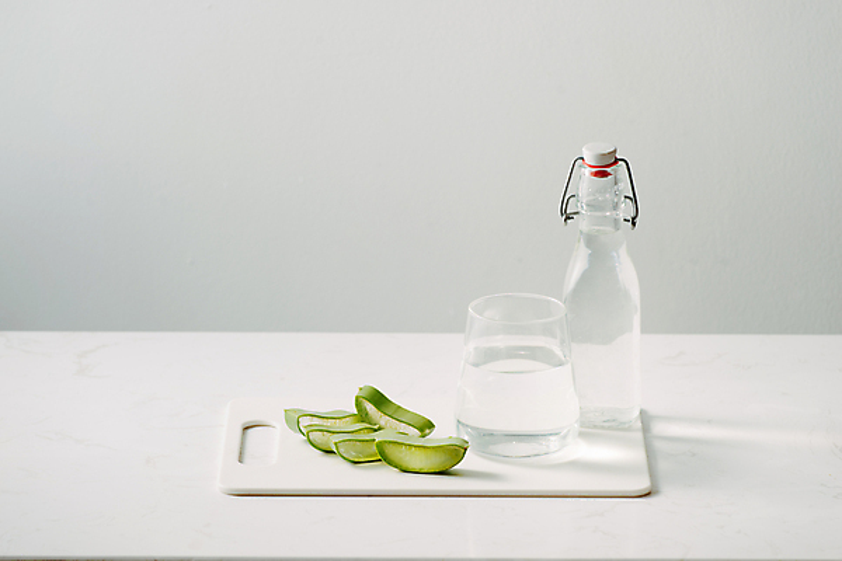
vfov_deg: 8.6
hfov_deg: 12.8
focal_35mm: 160
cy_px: 280
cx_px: 421
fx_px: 3742
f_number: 7.1
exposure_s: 1/160
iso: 200
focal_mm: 160
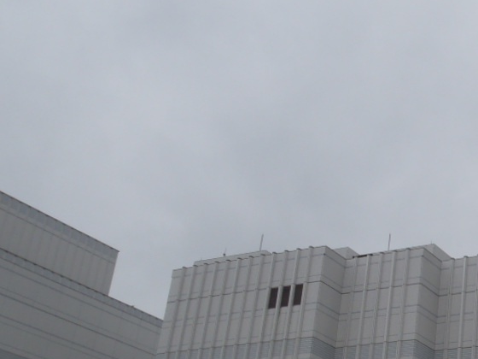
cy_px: 244
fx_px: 884
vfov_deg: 22.8
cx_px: 519
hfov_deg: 27.8
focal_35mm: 64
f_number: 4
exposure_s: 1/640
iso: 64
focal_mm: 5
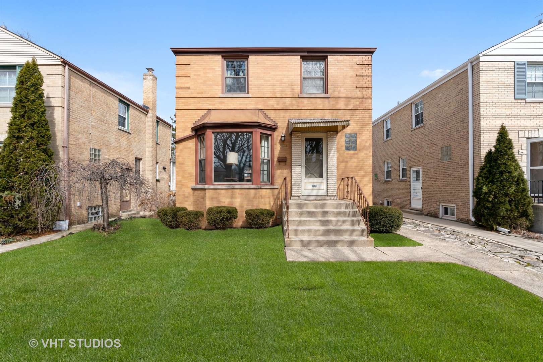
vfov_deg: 73.7
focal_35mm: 16
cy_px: 181
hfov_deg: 96.7
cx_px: 272
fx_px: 241
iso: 200
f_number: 8
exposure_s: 1/400
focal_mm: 16
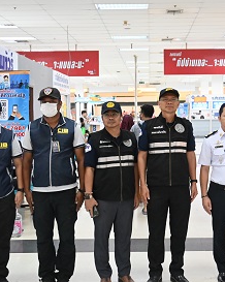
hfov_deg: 25.2
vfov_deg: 31.4
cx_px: 147
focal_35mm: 60
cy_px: 126
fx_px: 500
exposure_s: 1/200
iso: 7200
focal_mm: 32
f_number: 4
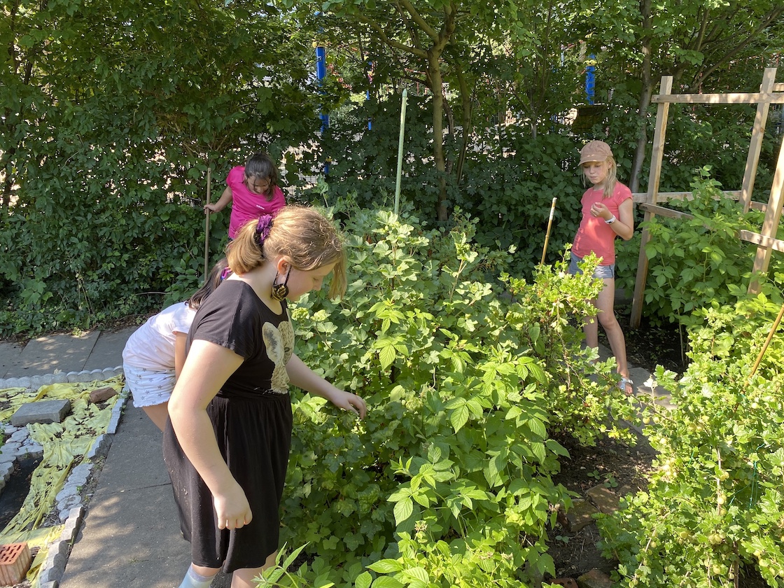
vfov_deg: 53.1
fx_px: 589
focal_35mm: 26
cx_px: 392
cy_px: 294
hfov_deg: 67.3
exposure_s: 1/128
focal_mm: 4.25
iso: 32
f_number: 1.8
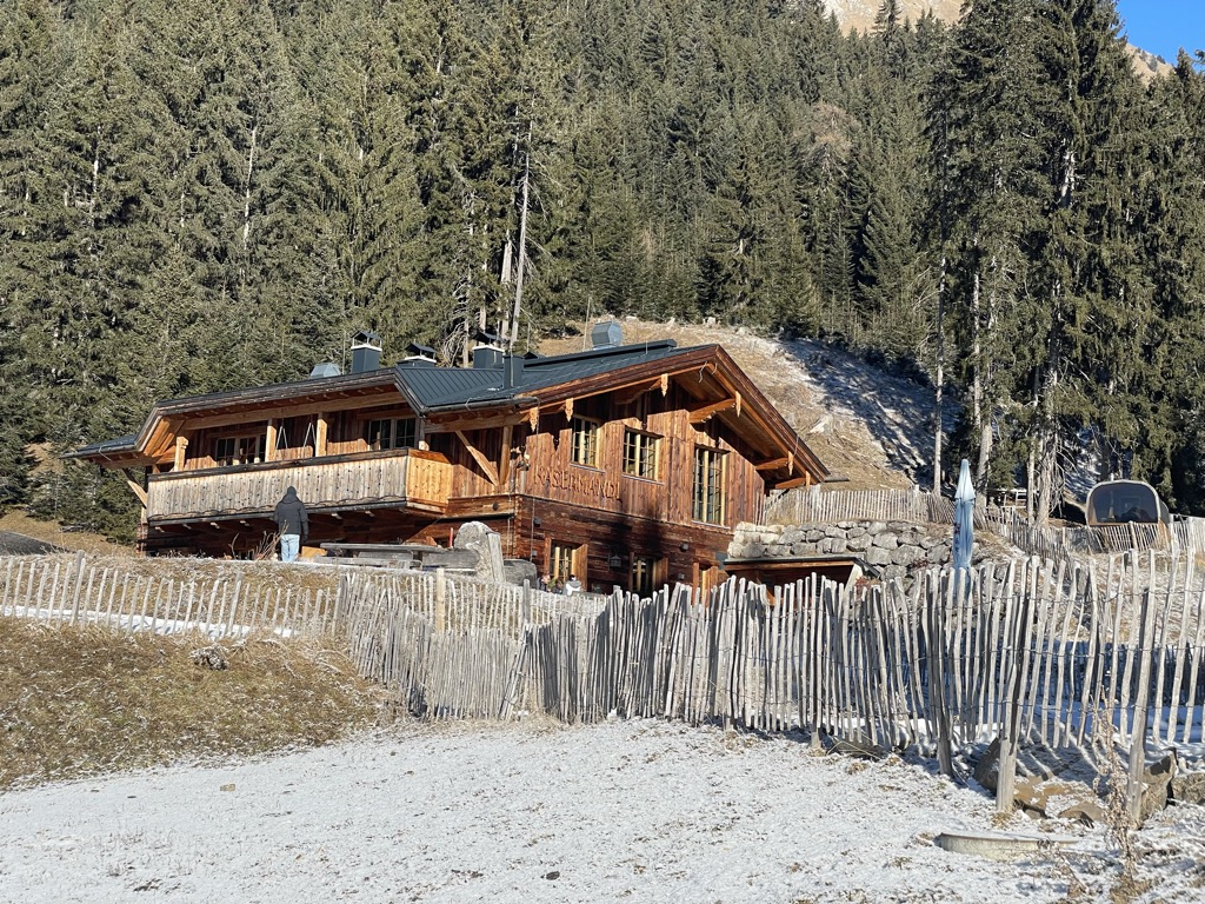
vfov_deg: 28.0
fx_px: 1810
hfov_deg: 36.8
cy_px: 452
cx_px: 602
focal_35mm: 52
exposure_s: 1/1295
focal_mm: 6
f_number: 2
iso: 25
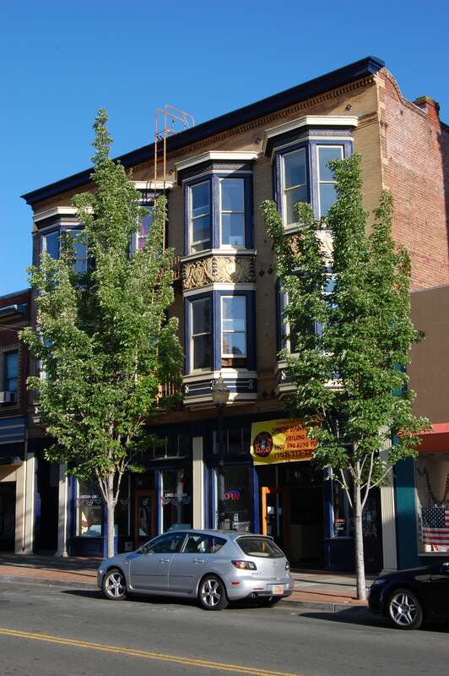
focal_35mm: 48
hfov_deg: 28.0
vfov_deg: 41.1
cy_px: 338
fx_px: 899
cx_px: 224
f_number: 16
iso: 200
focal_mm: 32
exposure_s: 1/60
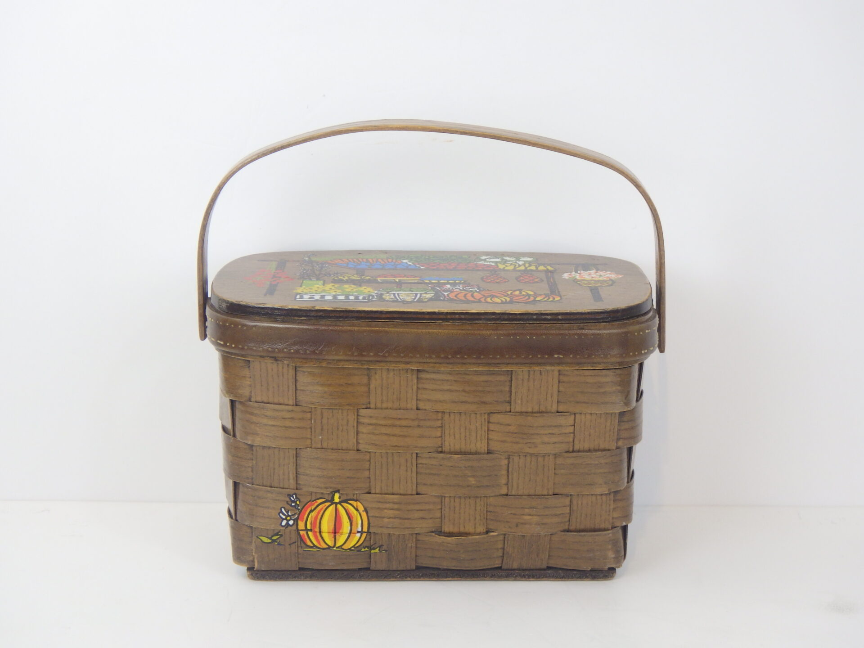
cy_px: 324
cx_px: 432
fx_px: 1547
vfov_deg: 23.7
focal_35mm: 62
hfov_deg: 31.2
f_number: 4.6
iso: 125
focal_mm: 11.1
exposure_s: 1/40
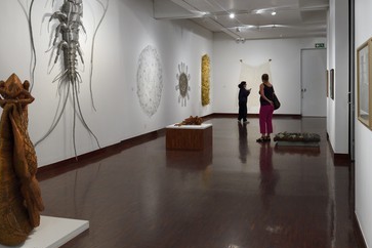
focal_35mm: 37
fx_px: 382
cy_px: 111
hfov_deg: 51.9
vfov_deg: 35.9
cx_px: 192
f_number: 5
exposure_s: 1/30
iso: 1250
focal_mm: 32
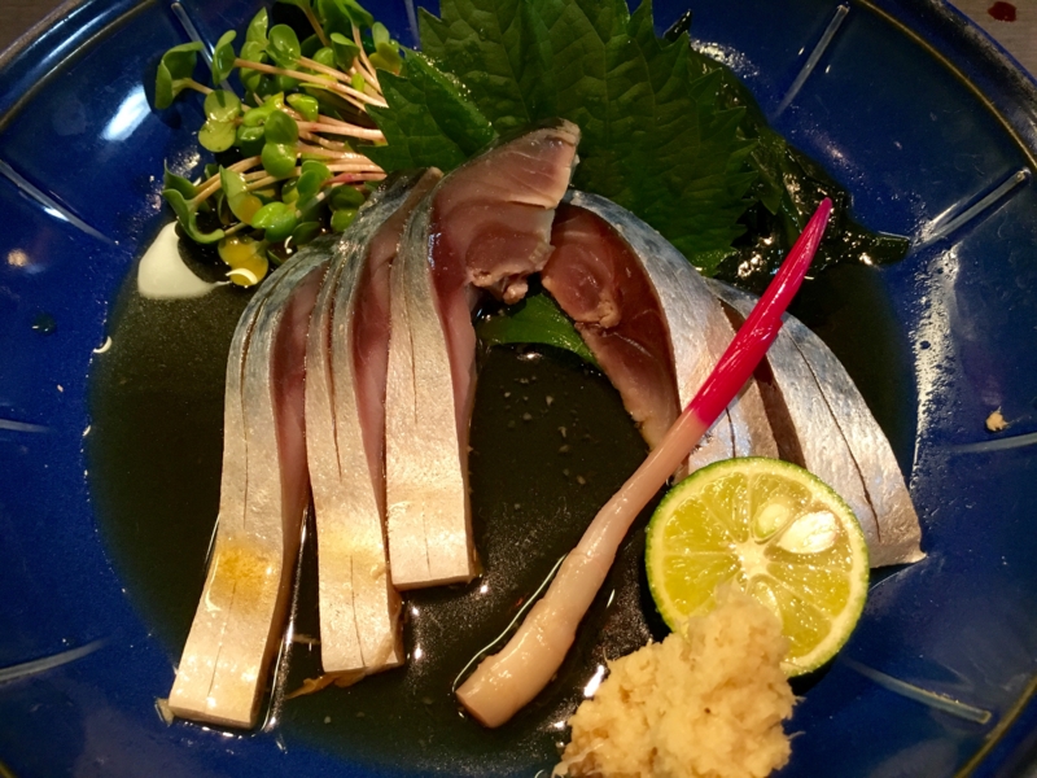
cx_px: 518
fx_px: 869
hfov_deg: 61.7
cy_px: 389
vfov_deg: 48.2
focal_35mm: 29
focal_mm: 4.15
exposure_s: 1/30
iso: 160
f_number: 2.2
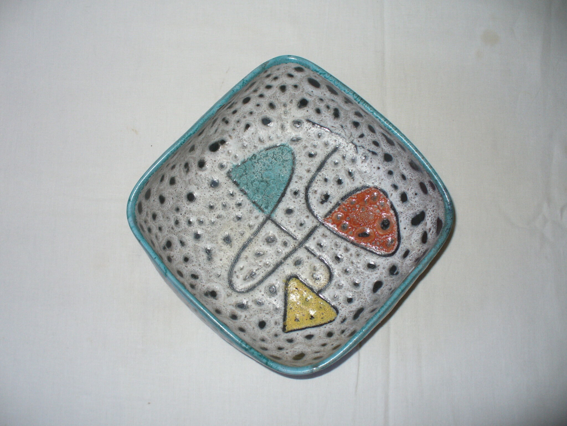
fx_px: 606
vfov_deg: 38.7
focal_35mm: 37
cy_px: 213
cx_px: 284
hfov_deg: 50.1
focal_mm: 6.1
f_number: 2.8
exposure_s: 1/30
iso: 100
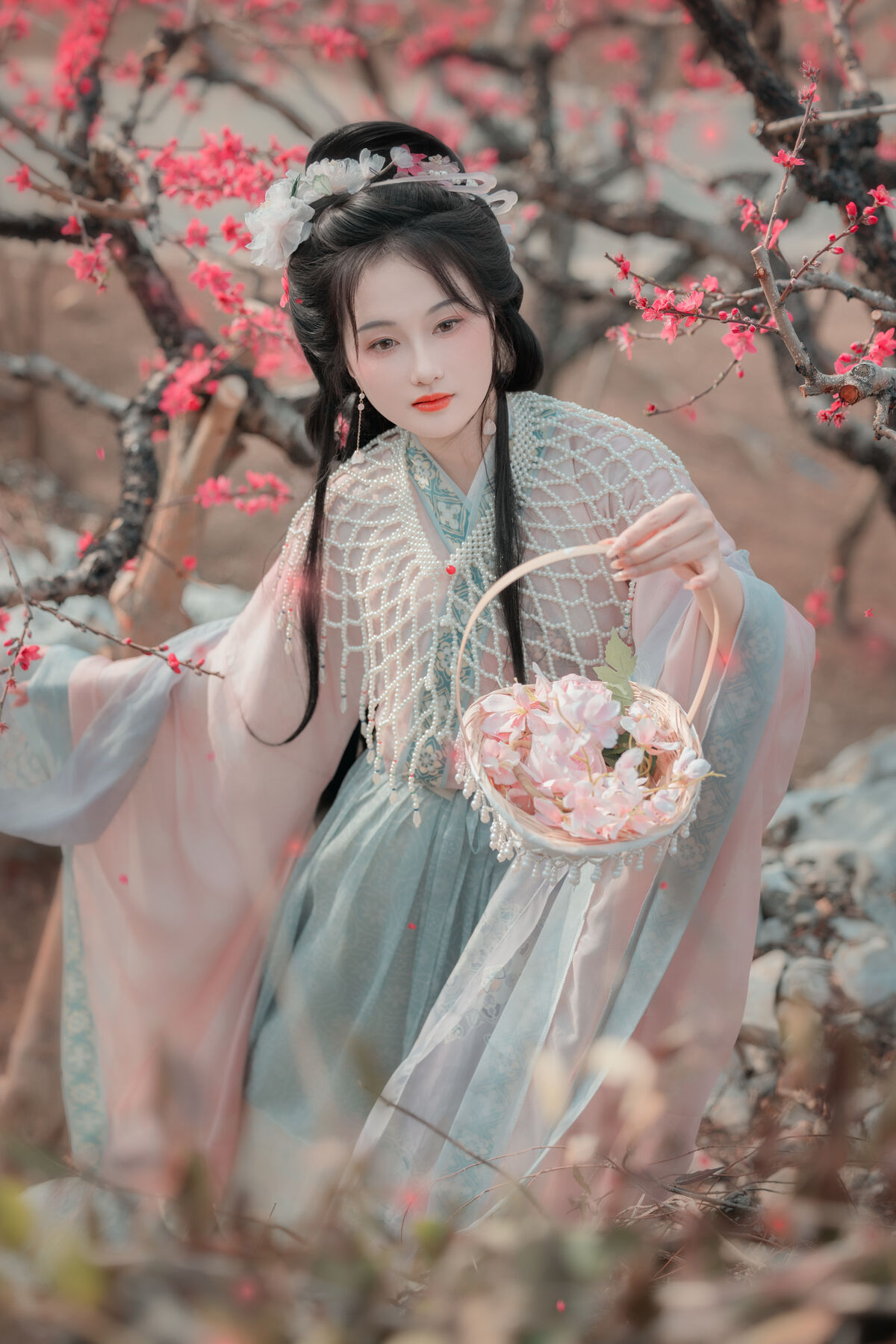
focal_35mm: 83
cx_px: 448
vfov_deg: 24.5
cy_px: 672
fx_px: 3097
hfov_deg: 16.5
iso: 50
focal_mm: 84
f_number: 2.8
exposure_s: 1/500
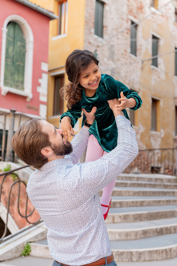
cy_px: 133
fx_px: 369
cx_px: 88
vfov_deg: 39.6
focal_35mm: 50
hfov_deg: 27.0
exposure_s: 1/250
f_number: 4
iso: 500
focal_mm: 50
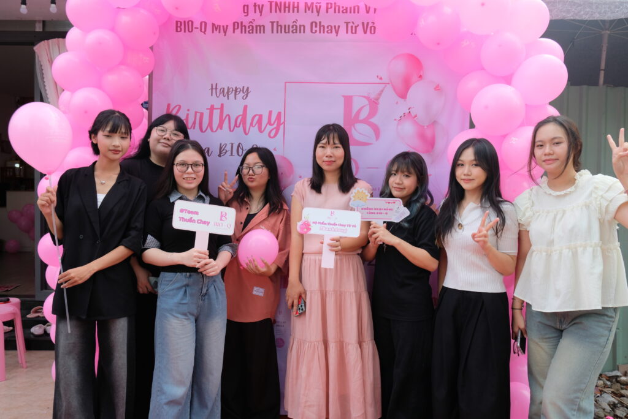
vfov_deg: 43.7
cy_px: 210
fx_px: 524
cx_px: 314
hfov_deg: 61.9
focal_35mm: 30
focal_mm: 20.3
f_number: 8
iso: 400
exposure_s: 1/60
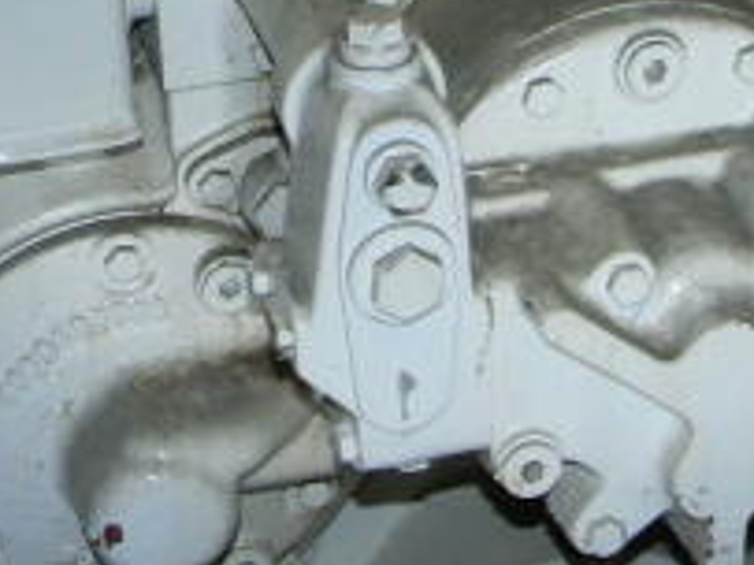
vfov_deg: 12.7
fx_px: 2525
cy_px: 104
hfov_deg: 17.0
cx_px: 446
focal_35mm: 116
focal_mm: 5
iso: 200
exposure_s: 1/26
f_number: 3.5
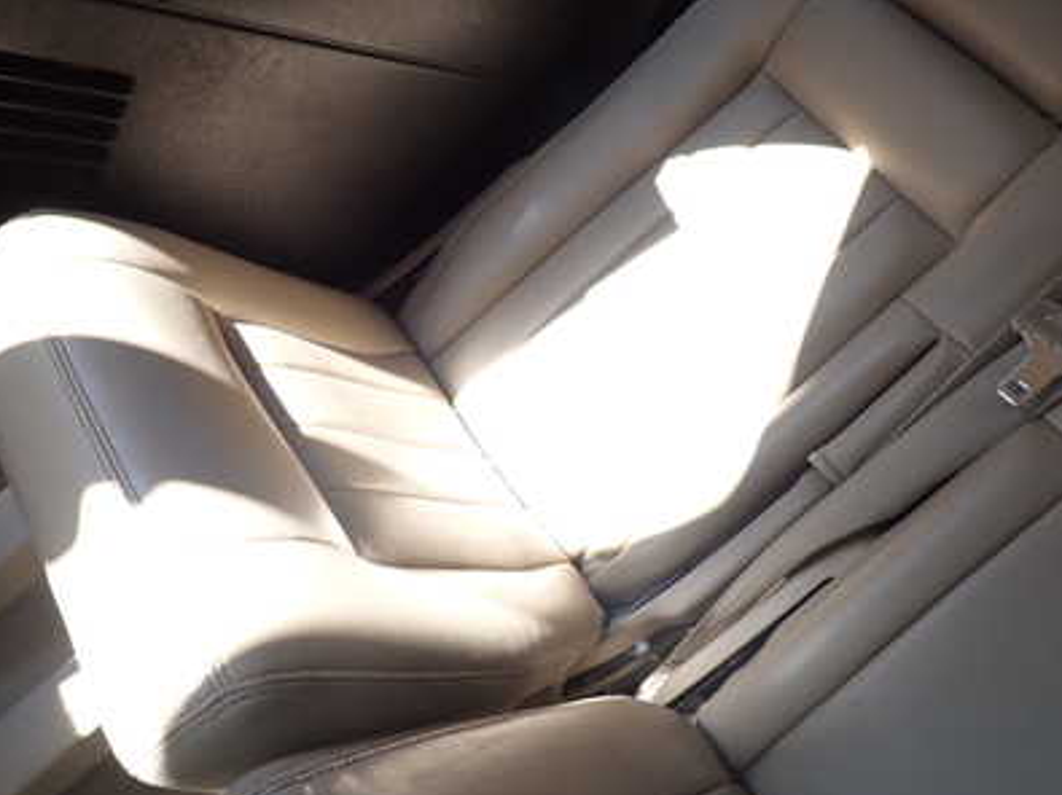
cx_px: 492
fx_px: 1165
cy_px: 344
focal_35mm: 38
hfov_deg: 48.9
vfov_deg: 37.6
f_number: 2.8
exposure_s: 1/125
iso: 100
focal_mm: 4.5
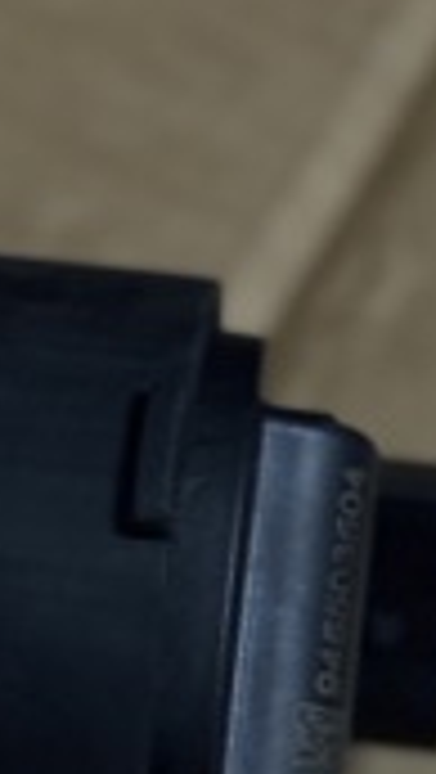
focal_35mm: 146
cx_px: -92
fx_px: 2995
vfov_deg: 14.6
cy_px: 621
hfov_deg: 8.2
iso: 640
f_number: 1.78
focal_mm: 6.76
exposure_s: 1/30
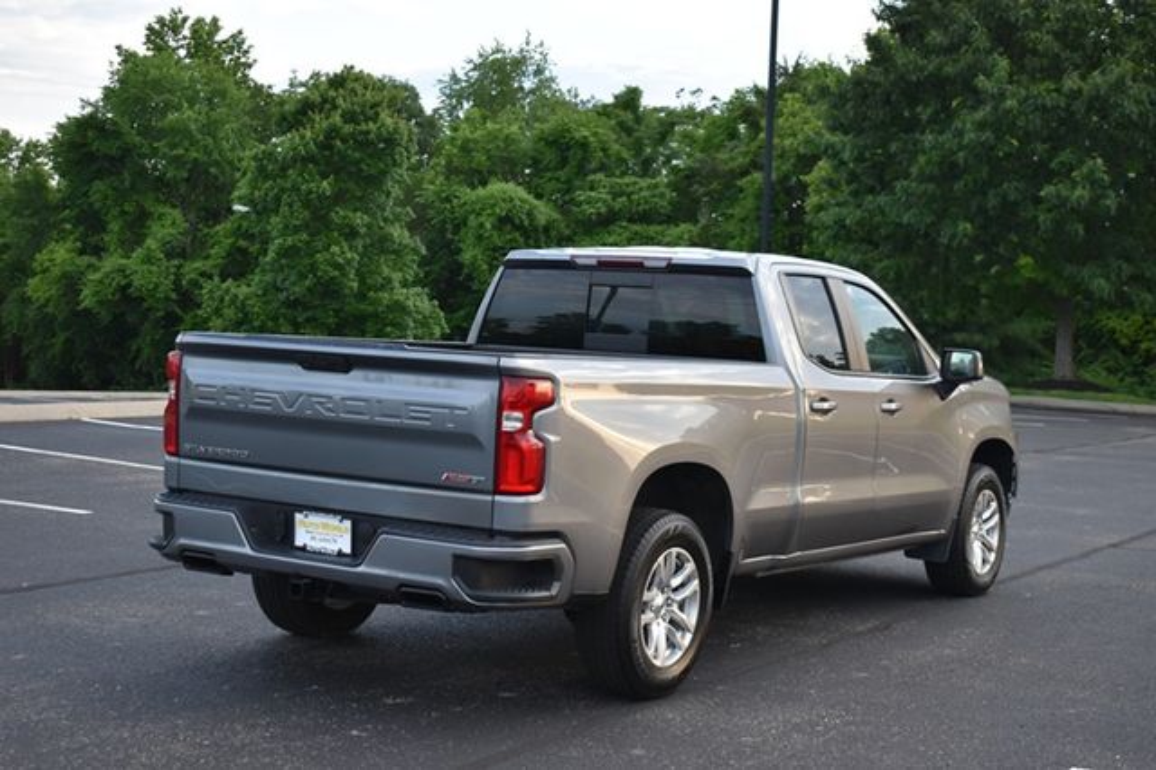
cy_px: 385
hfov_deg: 35.1
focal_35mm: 57
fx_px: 1829
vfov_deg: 23.8
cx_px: 578
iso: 500
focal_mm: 38
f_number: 4.8
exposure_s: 1/250
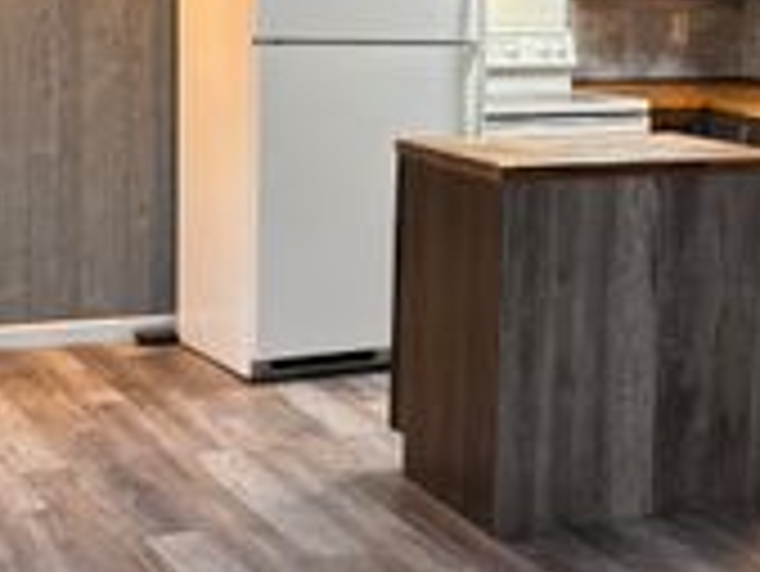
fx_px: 1692
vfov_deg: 19.0
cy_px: 133
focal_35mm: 77
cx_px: 544
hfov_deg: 25.1
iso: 200
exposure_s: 1/60
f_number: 1.6
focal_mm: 5.96
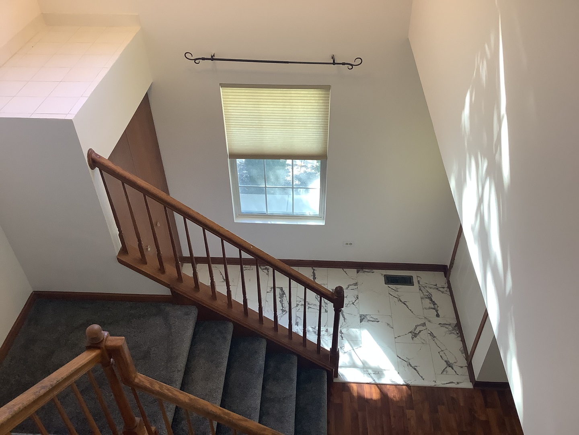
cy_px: 218
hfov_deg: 58.4
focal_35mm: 31
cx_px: 290
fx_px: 519
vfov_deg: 45.4
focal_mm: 3.3
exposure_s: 1/60
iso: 80
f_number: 2.4
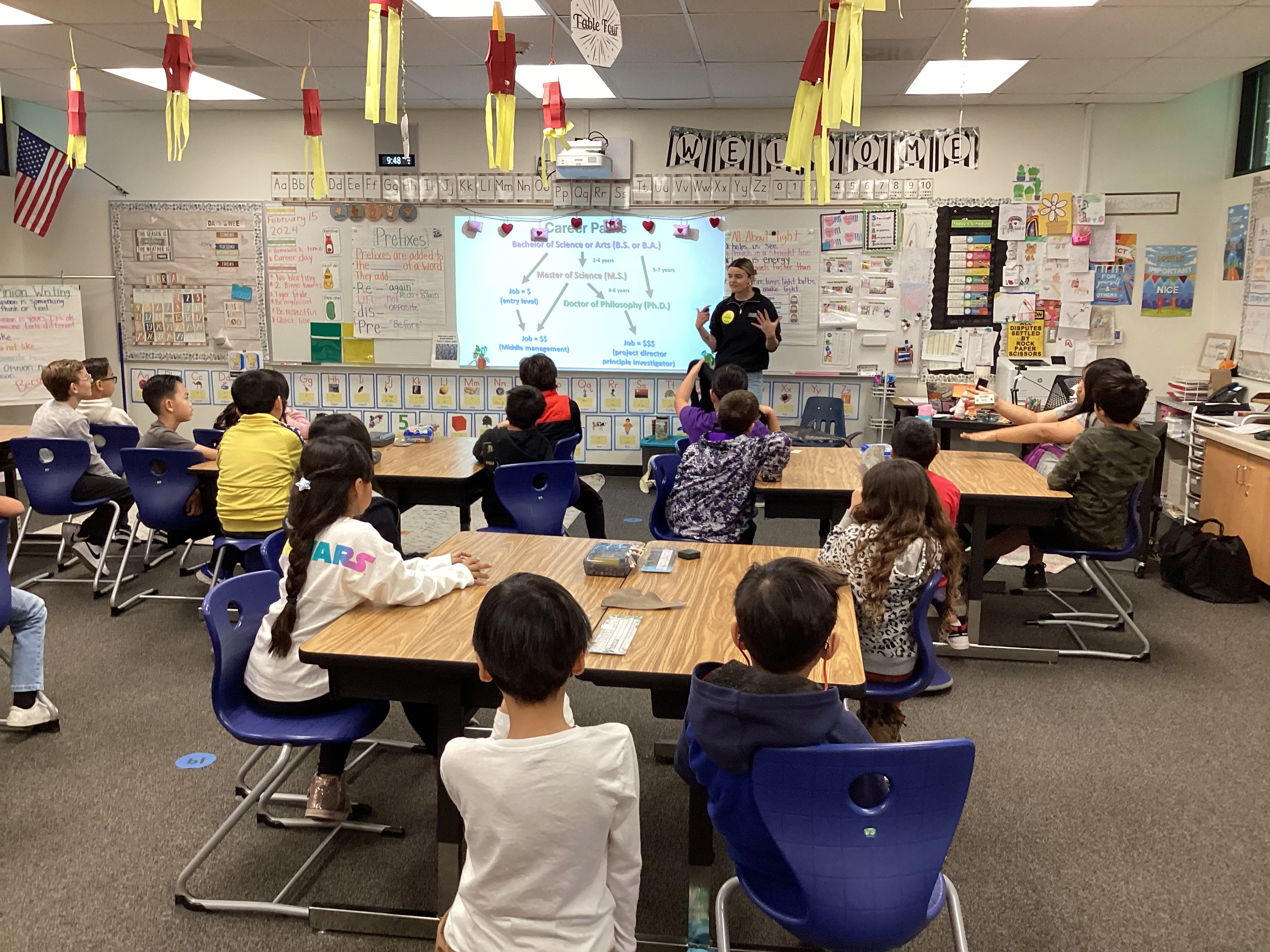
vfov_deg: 45.4
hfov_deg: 58.4
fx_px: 1137
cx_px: 635
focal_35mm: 31
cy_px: 476
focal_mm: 3.3
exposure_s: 1/60
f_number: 2.4
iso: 125
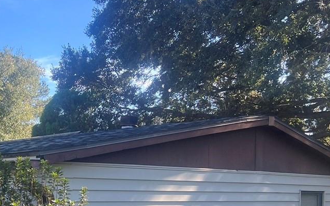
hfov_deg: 28.3
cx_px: 13
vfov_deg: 18.2
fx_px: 620
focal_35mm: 69
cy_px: 228
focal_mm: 5.7
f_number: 1.5
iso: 50
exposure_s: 1/639
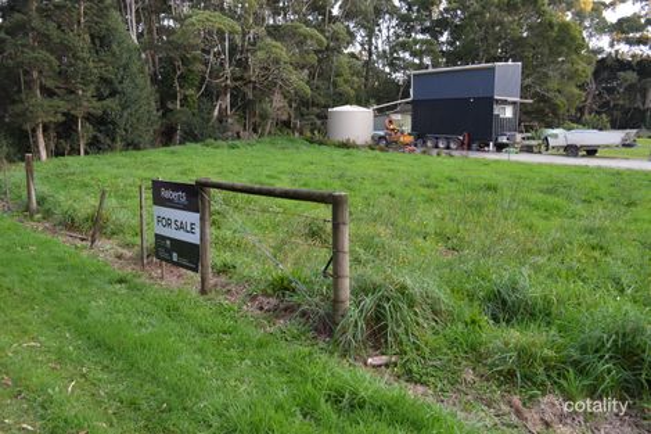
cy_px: 217
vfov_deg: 47.9
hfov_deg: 67.4
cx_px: 326
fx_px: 488
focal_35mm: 27
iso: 400
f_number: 5
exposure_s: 1/100
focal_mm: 18
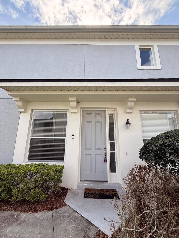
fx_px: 97
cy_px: 119
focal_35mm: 14
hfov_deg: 85.7
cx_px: 90
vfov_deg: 102.1
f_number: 2.2
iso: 50
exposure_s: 1/602
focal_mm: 2.22
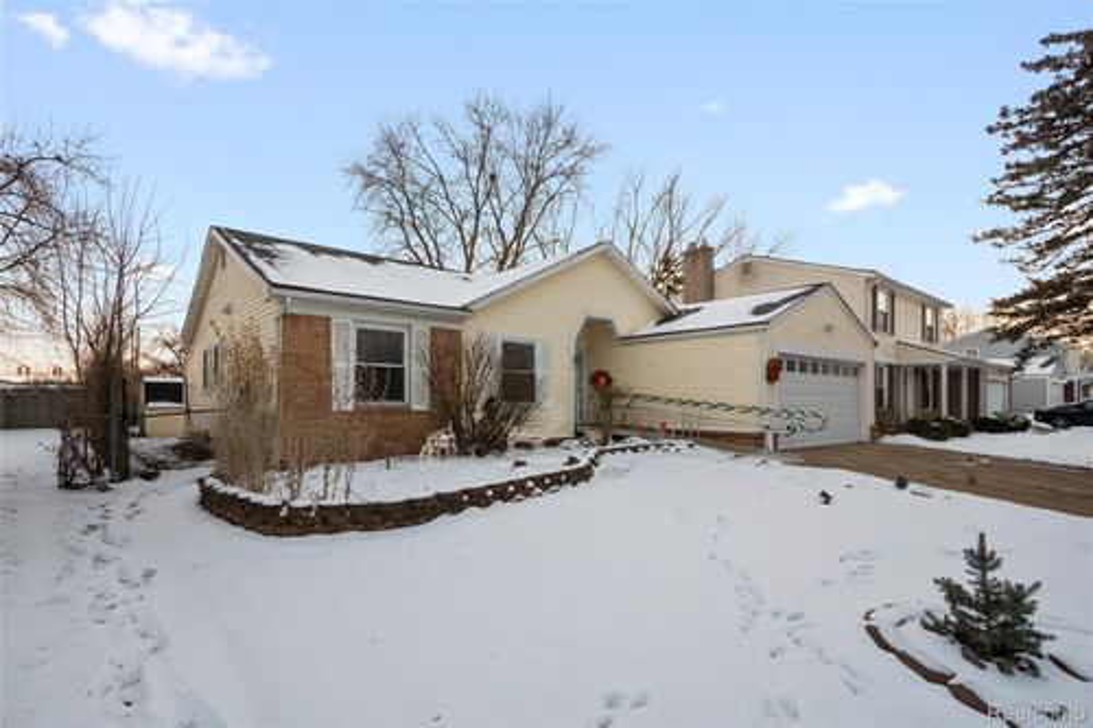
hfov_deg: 61.9
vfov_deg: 43.6
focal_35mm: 30
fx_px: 910
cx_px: 546
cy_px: 364
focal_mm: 30
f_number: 9
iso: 320
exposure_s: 1/60
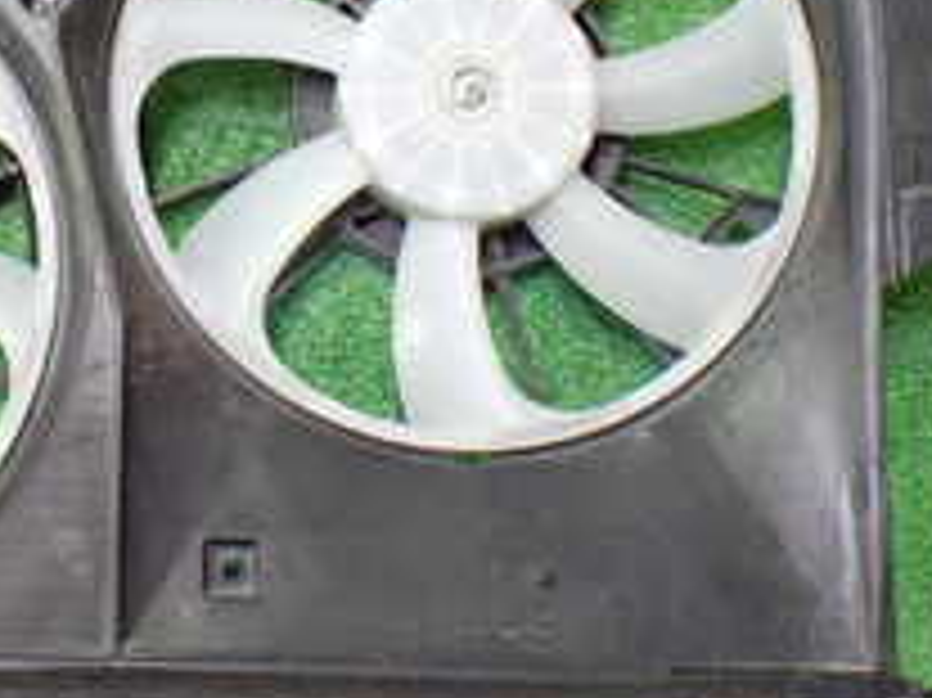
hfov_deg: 22.2
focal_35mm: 87
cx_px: 185
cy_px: 117
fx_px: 2341
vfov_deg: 16.8
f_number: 2.3
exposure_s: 1/60
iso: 800
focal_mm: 5.4
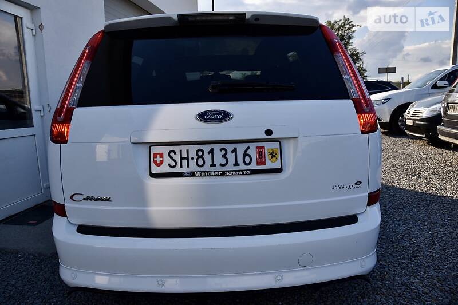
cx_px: 229
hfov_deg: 73.8
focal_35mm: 24
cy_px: 152
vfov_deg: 53.1
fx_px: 305
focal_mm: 24
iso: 200
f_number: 9
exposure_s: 1/320
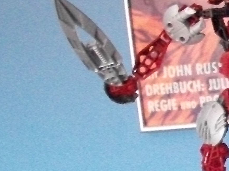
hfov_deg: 12.2
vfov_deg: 10.0
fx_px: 972
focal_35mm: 147
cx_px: 429
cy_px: 162
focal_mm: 6.3
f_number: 3.1
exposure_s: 1/20
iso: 800
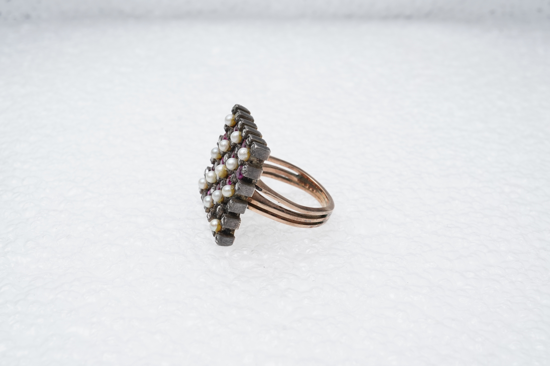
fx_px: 687
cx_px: 275
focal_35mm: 45
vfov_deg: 29.9
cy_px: 183
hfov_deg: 43.6
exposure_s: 1/125
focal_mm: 30
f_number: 22
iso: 640
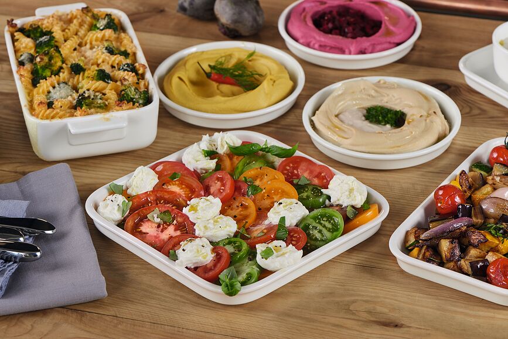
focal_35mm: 105
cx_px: 254
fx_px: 1482
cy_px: 170
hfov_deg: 19.4
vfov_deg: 13.1
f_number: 11
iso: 200
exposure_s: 1/10
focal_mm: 105
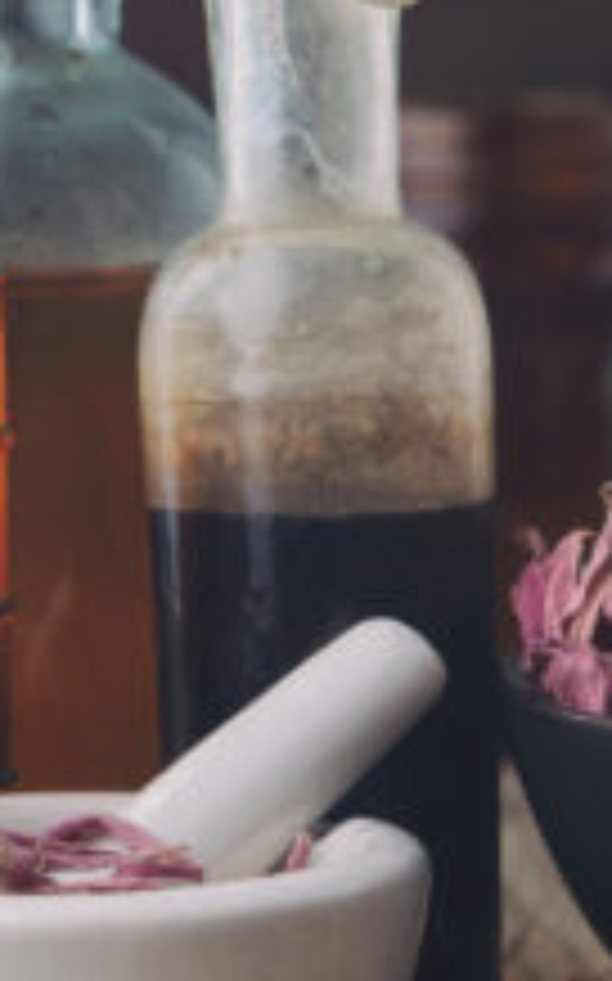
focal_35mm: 272
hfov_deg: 4.8
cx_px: 486
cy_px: 450
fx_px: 7268
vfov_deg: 7.7
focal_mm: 55
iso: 160
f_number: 5.6
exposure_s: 1/125
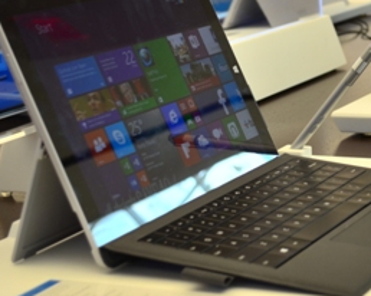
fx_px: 1263
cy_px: 60
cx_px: 380
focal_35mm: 115
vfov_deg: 13.3
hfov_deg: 16.3
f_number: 5
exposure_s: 1/80
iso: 200
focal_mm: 35
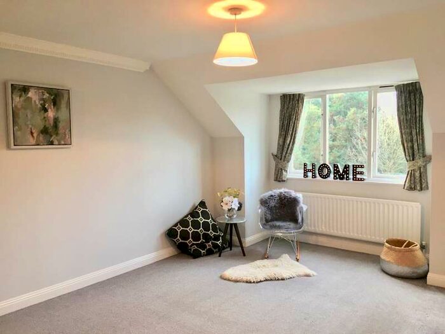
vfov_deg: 48.2
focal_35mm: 29
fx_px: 373
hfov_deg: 61.7
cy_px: 167
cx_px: 222
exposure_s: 1/33
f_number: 2.2
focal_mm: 4.15
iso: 40
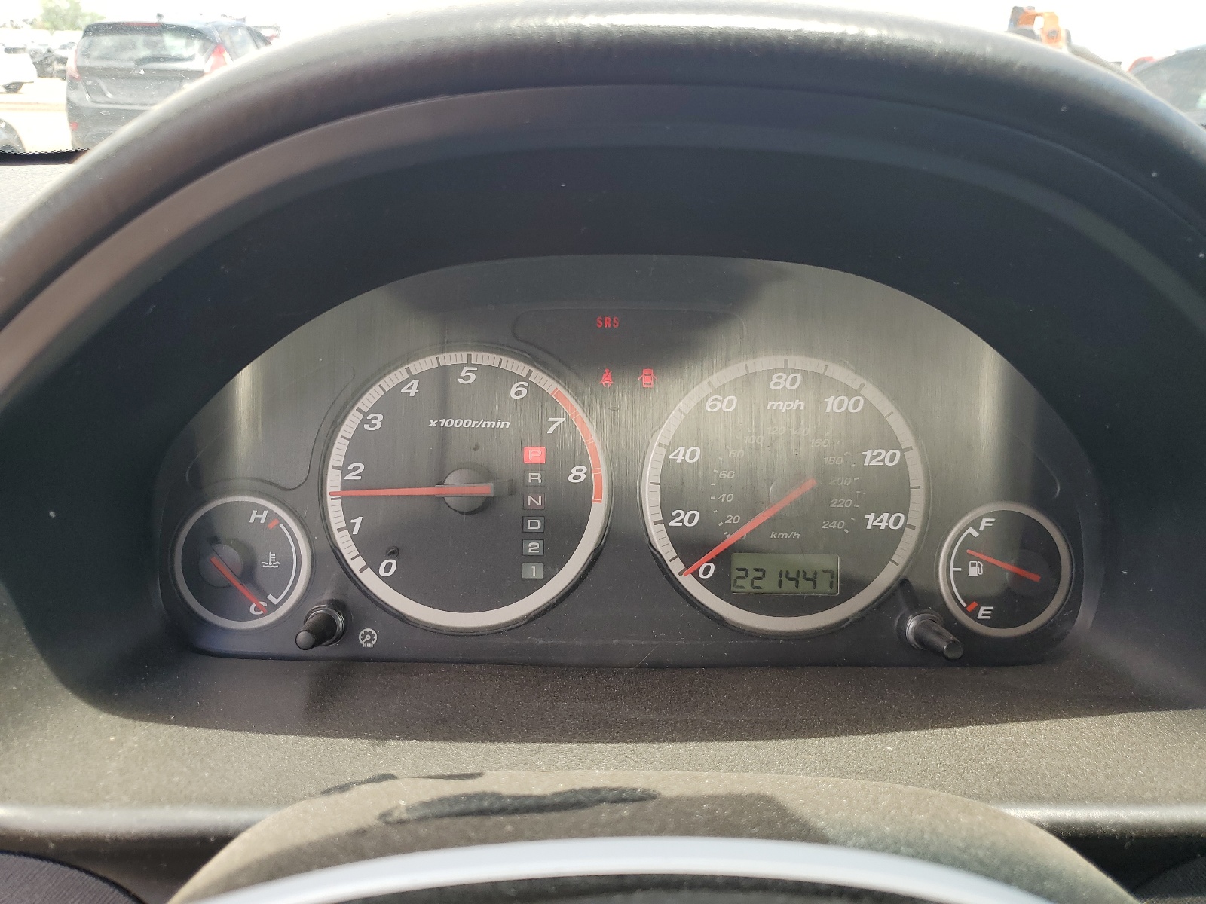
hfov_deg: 67.3
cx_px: 603
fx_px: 906
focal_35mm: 26
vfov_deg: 53.1
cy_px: 452
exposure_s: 1/455
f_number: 1.5
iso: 50
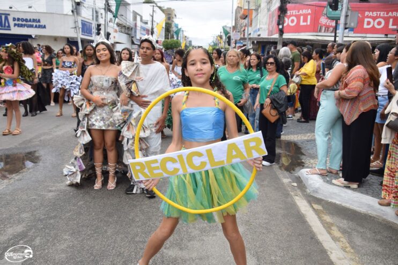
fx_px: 398
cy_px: 132
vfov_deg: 36.9
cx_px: 199
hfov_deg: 53.1
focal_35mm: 36
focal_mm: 24
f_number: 8
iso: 220
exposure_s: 1/250
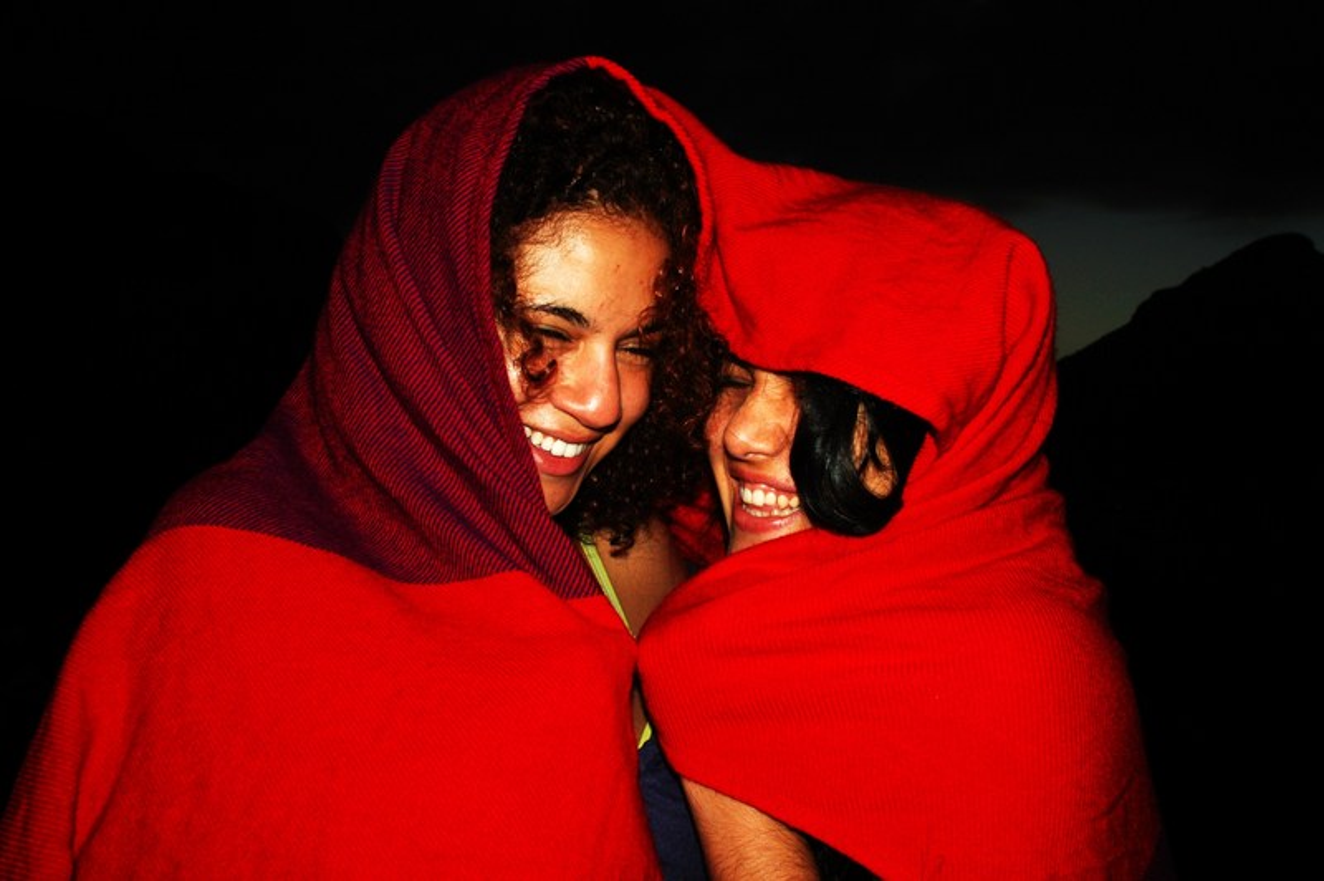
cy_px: 440
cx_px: 662
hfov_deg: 49.6
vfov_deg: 34.2
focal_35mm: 39
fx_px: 1433
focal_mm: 26
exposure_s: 1/60
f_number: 9
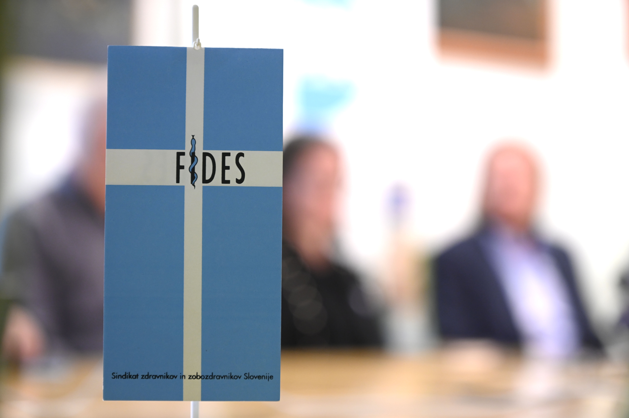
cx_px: 314
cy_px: 209
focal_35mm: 92
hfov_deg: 22.2
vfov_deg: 14.8
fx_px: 1606
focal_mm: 92
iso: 2000
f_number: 3.2
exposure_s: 1/125
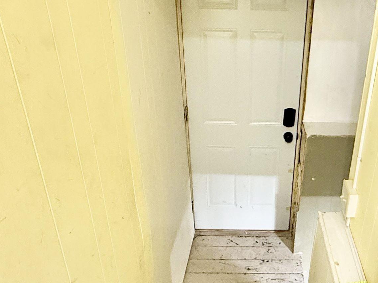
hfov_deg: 47.9
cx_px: 261
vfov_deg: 37.7
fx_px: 415
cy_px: 155
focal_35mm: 38
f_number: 2.2
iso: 320
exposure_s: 1/60
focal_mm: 2.22
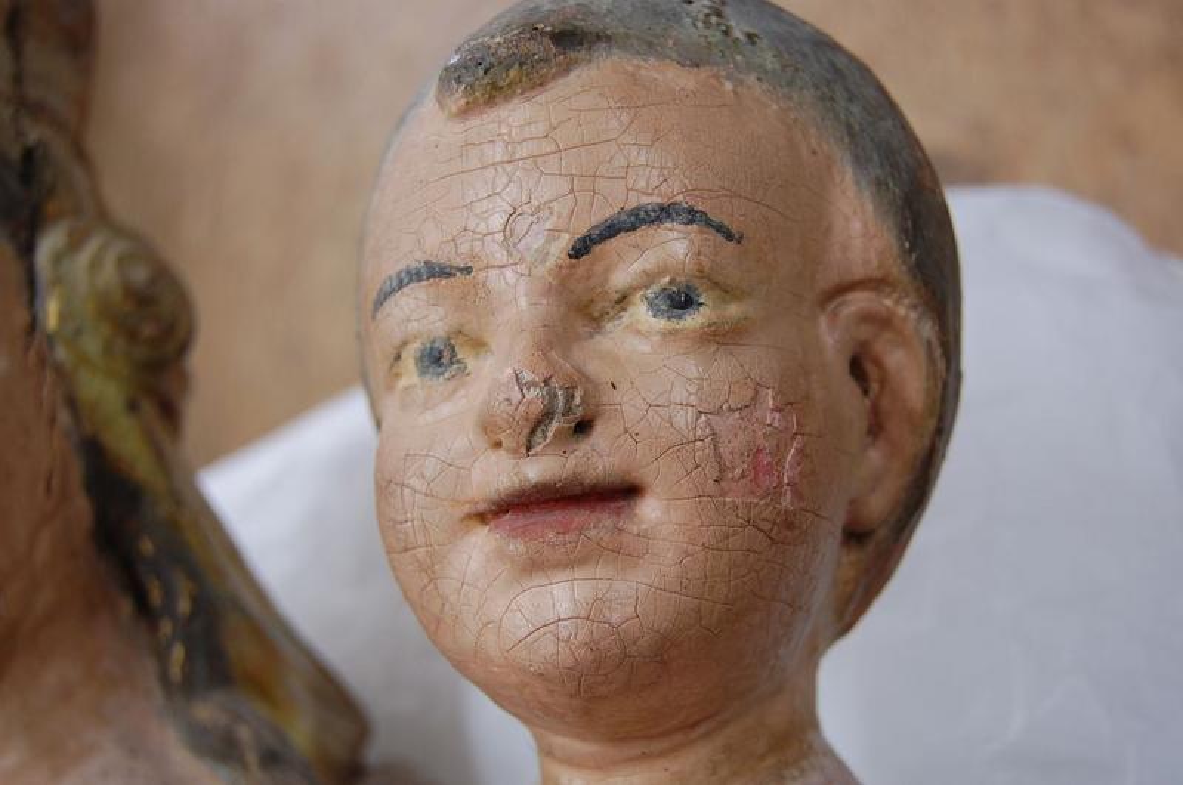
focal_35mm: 45
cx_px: 592
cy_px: 392
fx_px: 1477
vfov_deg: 29.8
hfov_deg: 43.7
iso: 400
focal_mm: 30
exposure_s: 1/50
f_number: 4.2
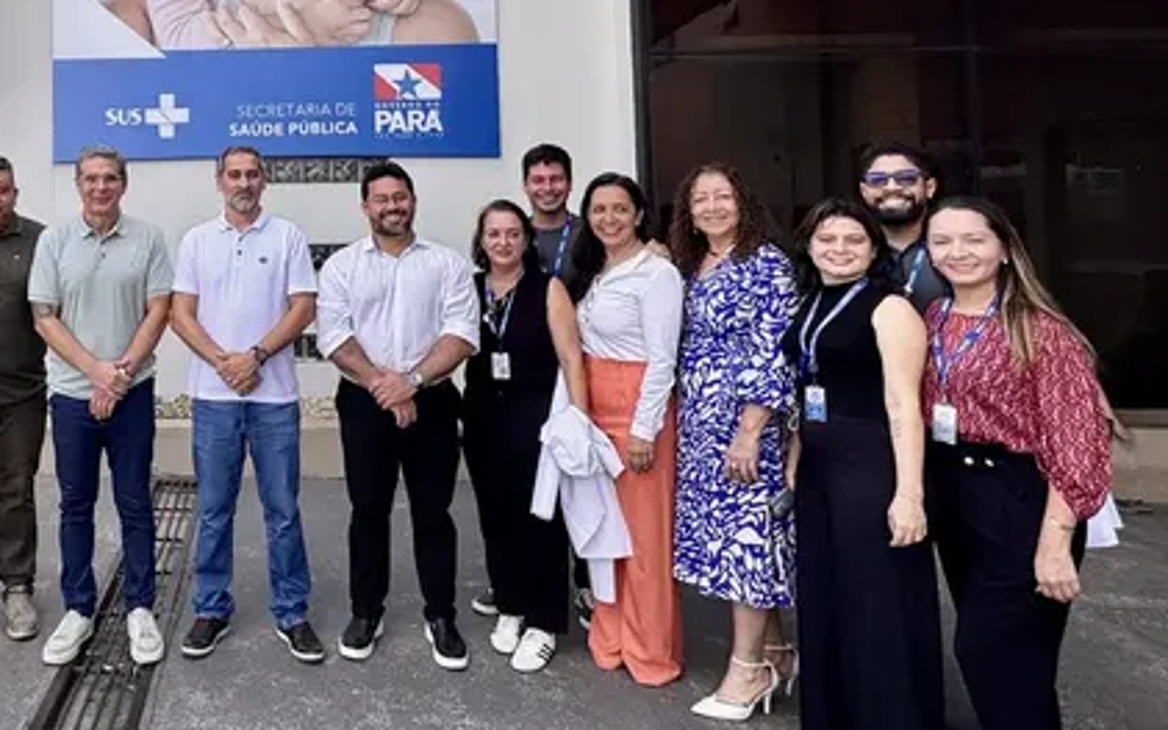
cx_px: 304
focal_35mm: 27
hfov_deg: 64.6
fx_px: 859
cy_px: 168
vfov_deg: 44.2
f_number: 2.2
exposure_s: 1/657
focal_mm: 2.22
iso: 40
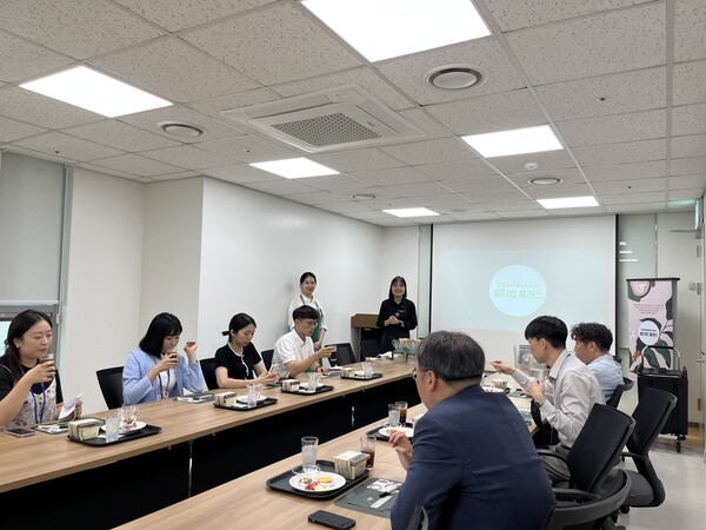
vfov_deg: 53.1
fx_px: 530
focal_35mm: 26
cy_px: 265
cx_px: 353
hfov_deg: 67.3
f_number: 1.6
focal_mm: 5.1
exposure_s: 1/120
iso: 50
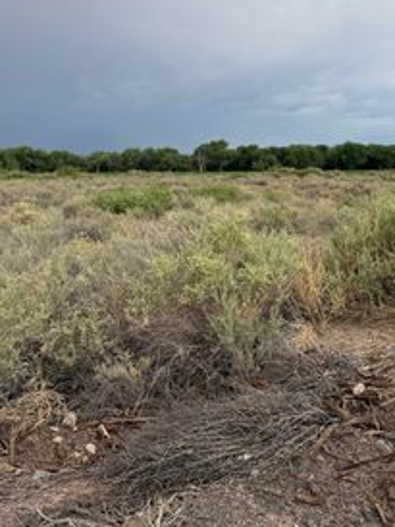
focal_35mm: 44
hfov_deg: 32.9
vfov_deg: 42.5
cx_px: 212
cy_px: 184
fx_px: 669
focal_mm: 6.76
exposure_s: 1/1653
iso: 80
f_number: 1.78
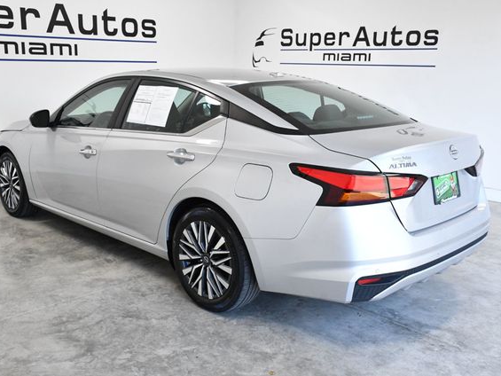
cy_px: 188
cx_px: 231
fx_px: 536
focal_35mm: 37
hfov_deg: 50.1
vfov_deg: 38.7
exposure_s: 1/320
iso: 2500
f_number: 9
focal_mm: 23
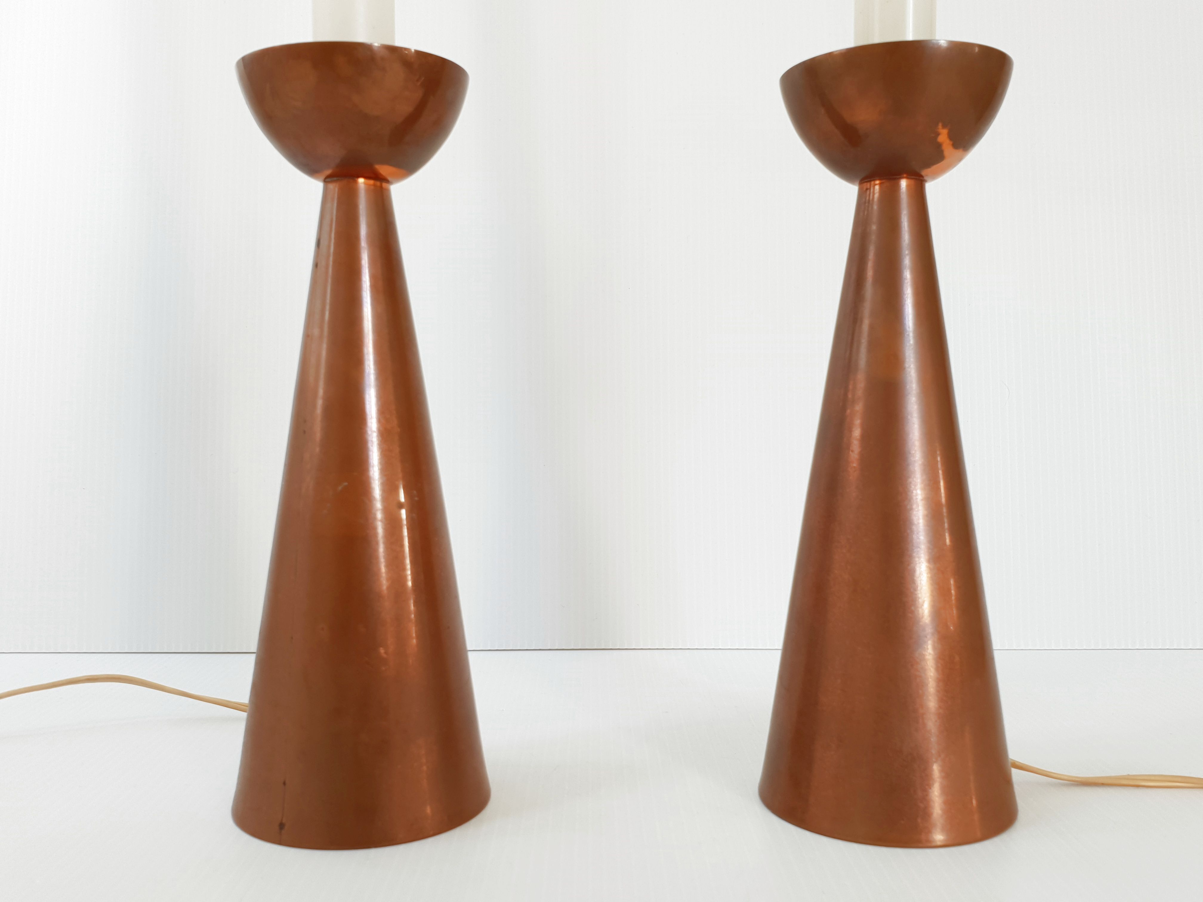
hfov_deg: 67.3
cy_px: 451
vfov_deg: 53.1
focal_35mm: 26
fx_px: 904
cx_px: 602
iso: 50
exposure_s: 1/60
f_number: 2.4
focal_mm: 4.3
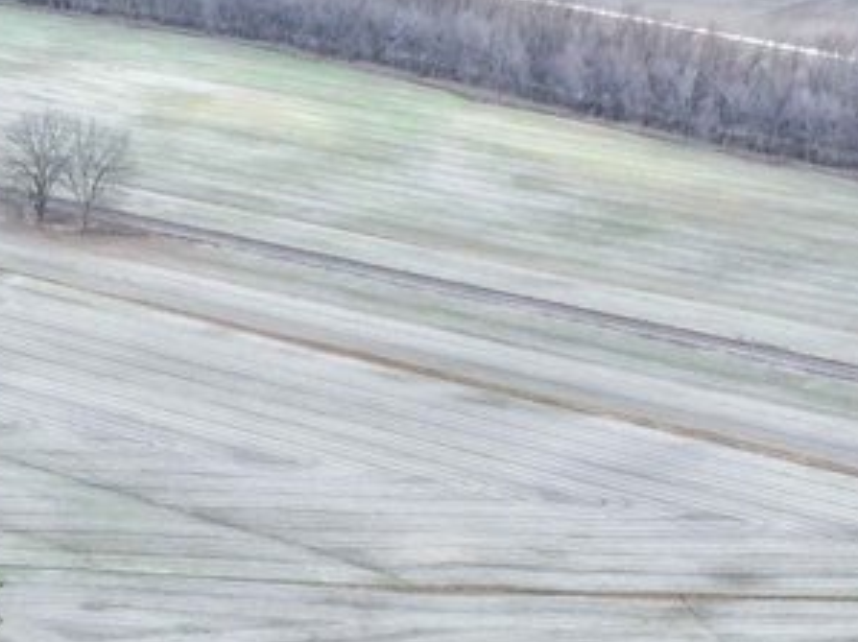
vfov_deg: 10.7
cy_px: 1418
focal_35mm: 122
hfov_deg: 15.7
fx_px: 3021
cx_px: -73
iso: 100
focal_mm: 12.29
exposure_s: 1/200
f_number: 2.8
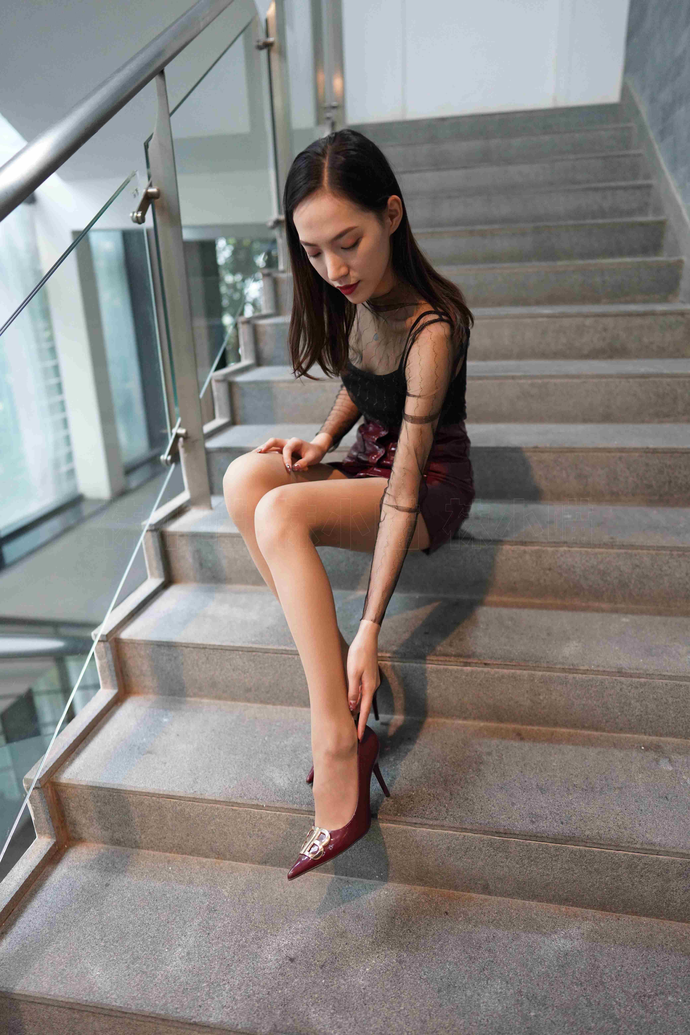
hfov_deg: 53.1
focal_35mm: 24
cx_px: 345
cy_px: 518
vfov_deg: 73.7
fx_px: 690
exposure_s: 1/160
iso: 2500
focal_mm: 24
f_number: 1.6
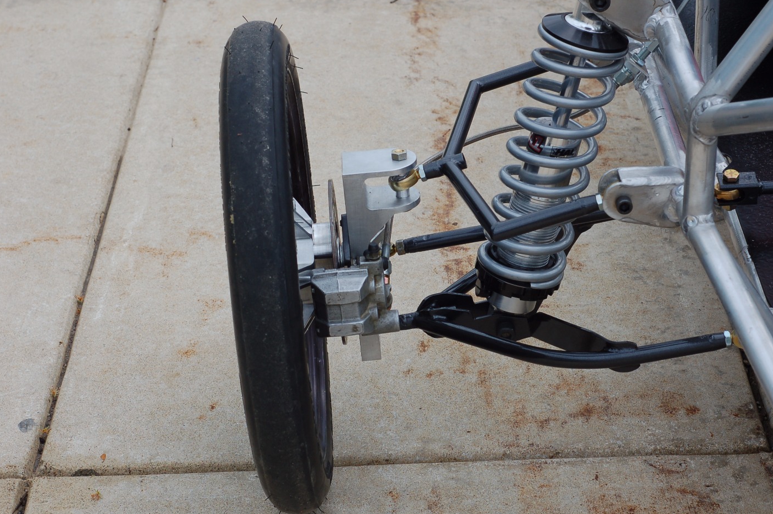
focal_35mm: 87
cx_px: 438
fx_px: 1867
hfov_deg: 23.4
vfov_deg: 15.7
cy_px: 231
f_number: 10
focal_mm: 50
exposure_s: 1/320
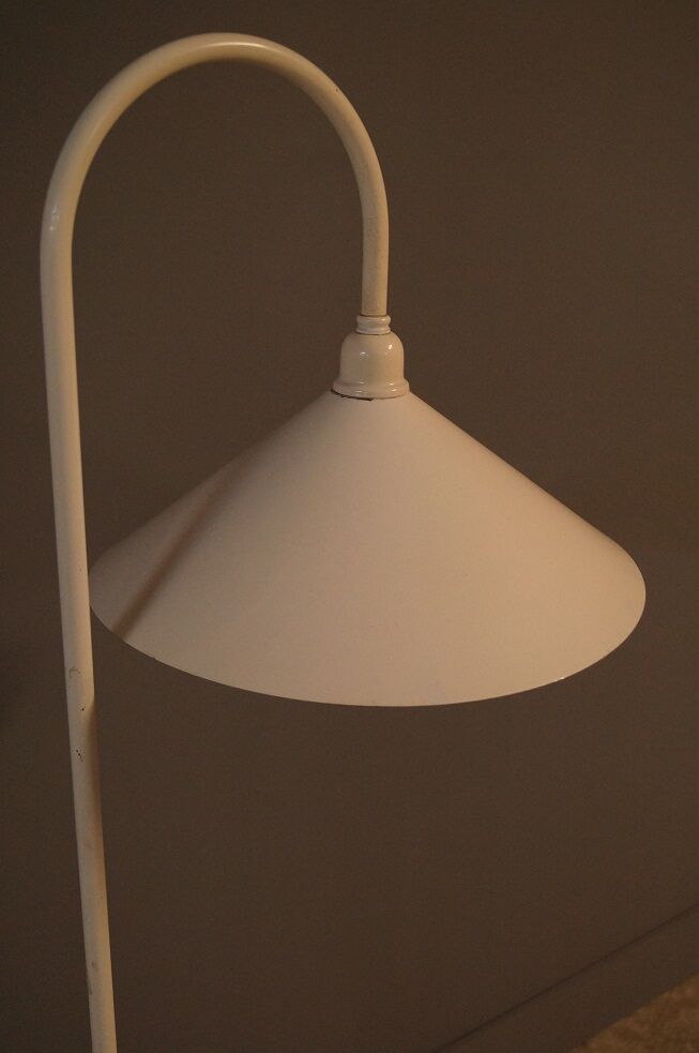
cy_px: 526
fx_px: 1139
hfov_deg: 34.1
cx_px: 350
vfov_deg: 49.6
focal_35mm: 39
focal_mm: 26
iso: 1600
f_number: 4.5
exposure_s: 1/80
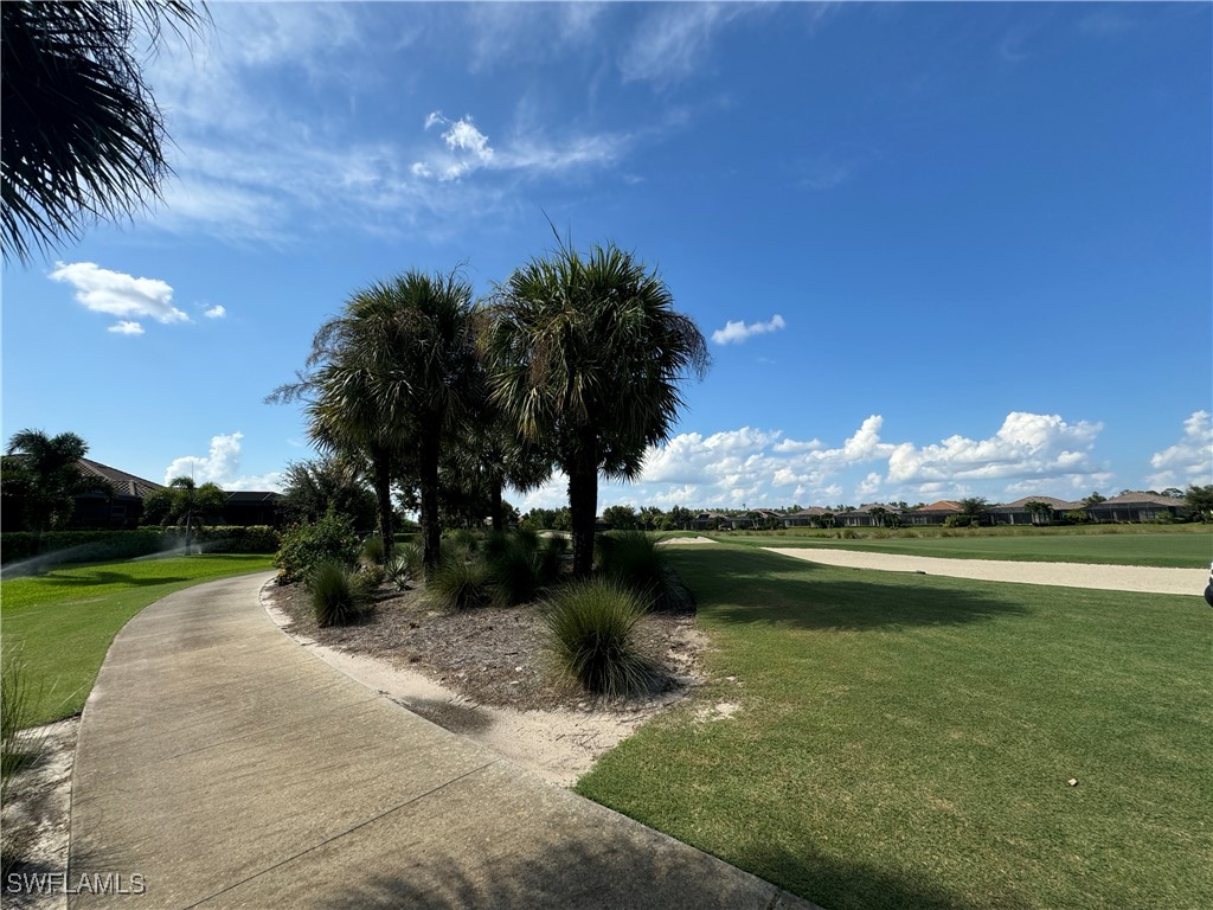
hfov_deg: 102.1
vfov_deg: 85.7
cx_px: 606
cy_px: 455
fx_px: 491
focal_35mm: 14
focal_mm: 2.22
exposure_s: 1/1567
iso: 50
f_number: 2.2
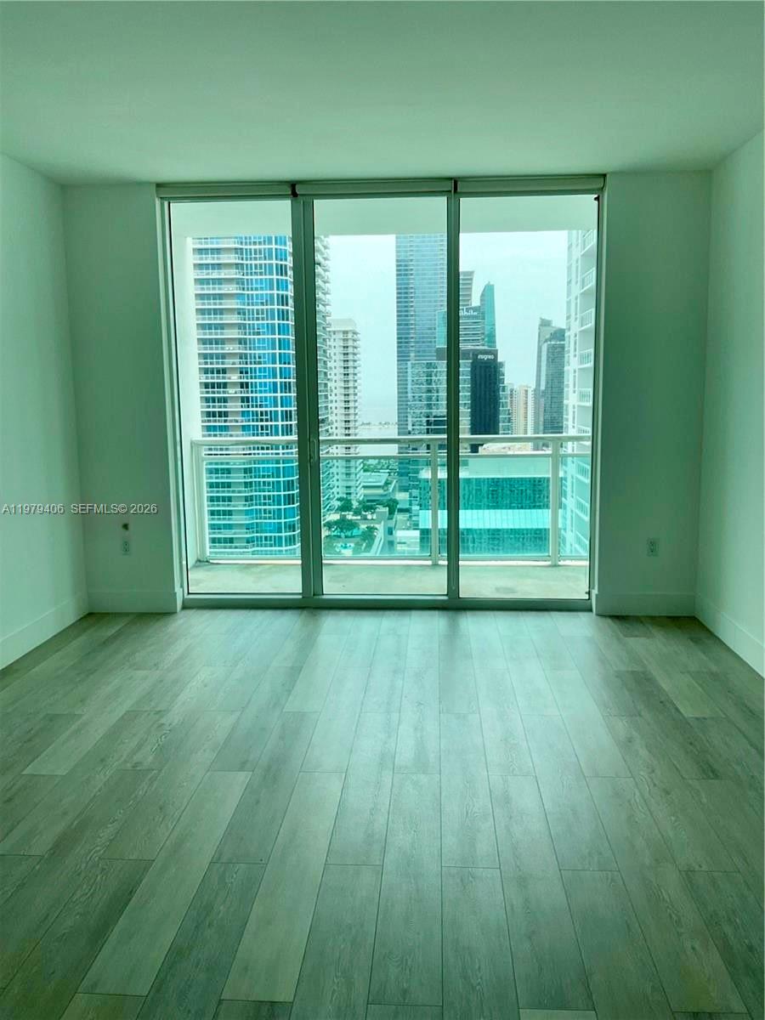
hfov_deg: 48.2
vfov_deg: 61.7
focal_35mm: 29
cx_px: 382
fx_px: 855
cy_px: 510
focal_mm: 3
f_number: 1.8
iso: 16
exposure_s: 1/422
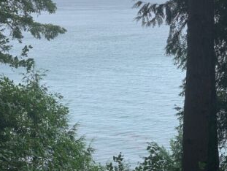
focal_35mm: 89
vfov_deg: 16.6
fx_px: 584
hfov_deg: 22.0
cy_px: 52
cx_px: 127
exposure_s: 1/631
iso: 16
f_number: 2.4
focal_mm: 6
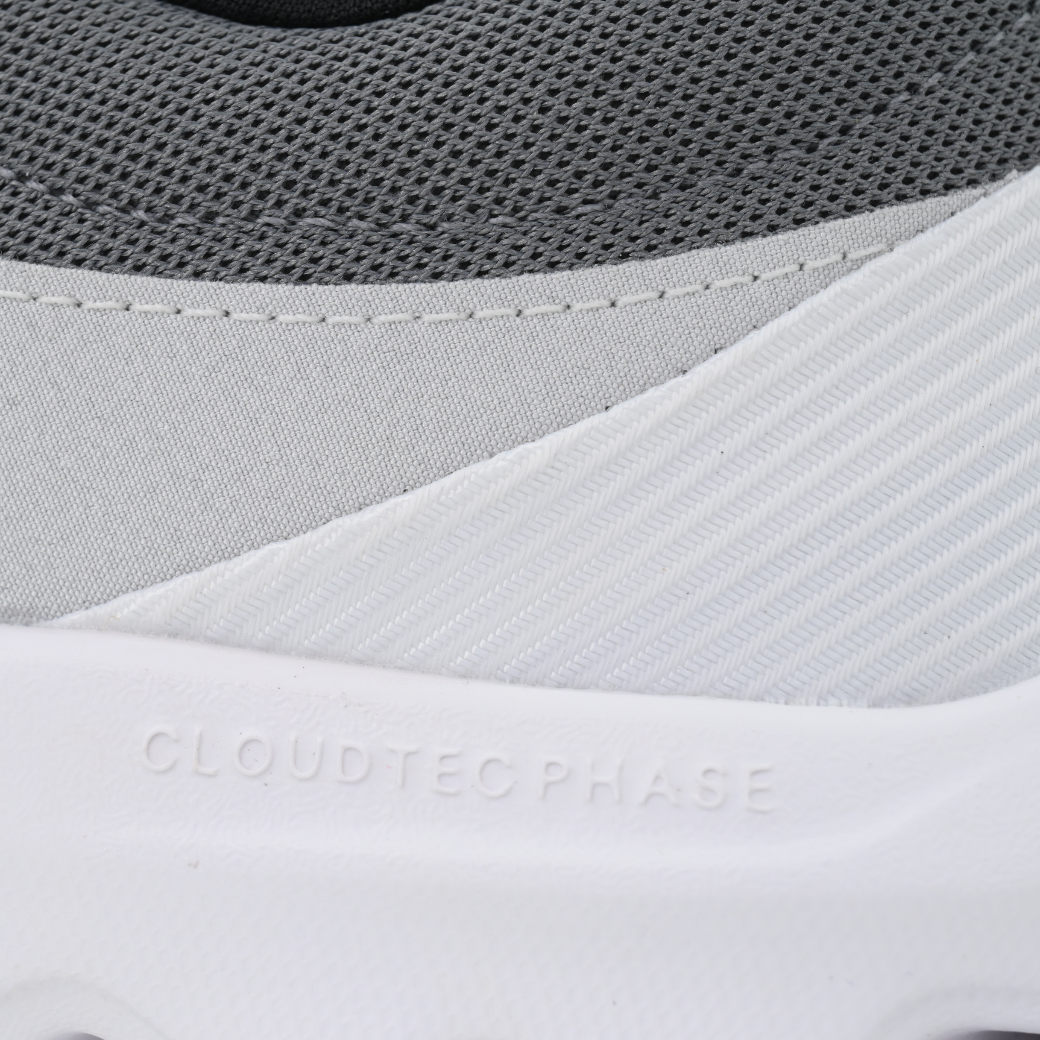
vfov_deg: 13.0
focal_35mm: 134
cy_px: 581
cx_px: 289
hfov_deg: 13.0
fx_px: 4555
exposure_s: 1/100
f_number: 11
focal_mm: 93
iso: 400
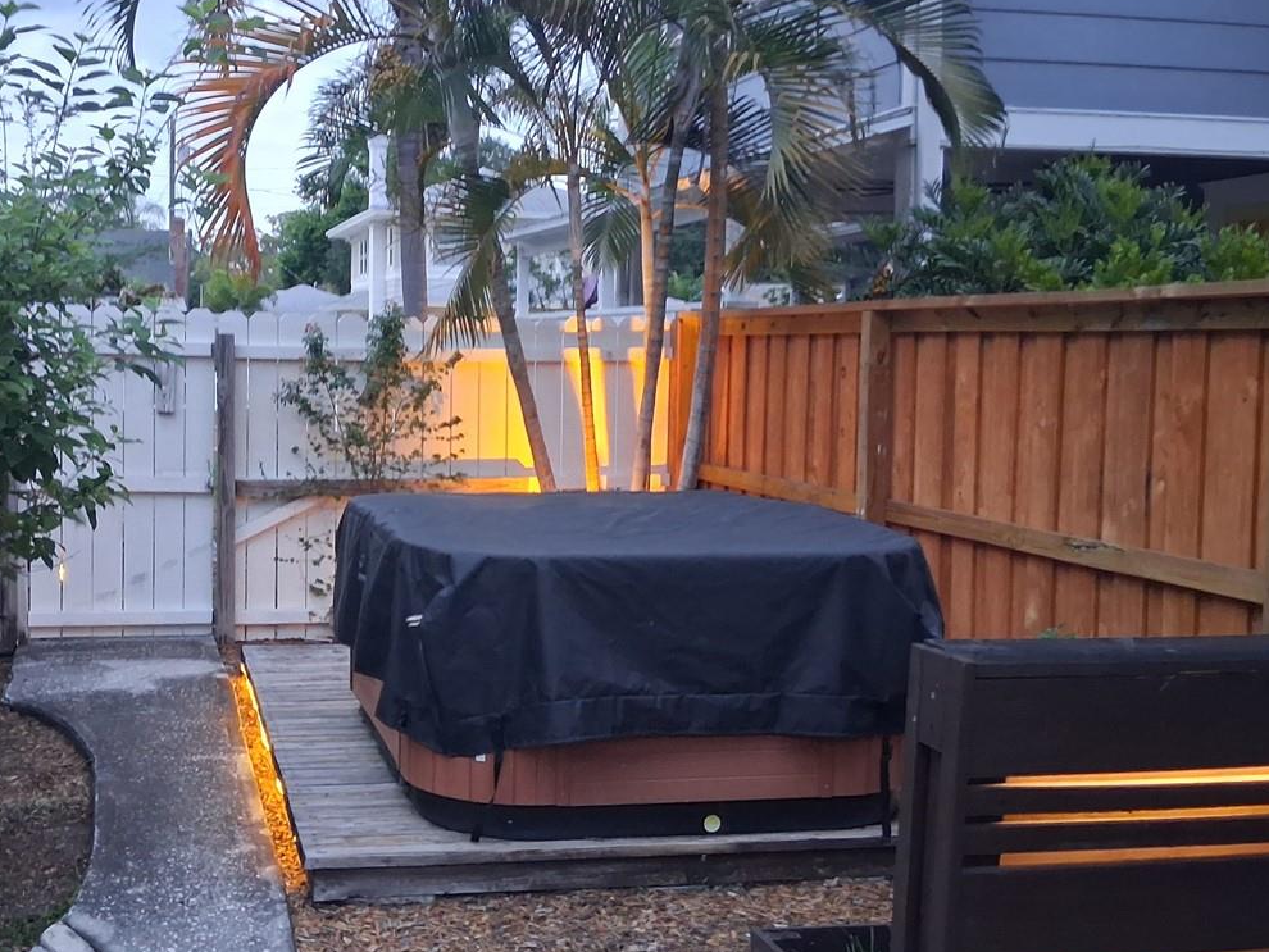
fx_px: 1540
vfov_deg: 34.4
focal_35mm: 42
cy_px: 445
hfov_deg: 44.3
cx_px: 442
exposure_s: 1/40
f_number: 1.8
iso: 500
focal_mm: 3.98
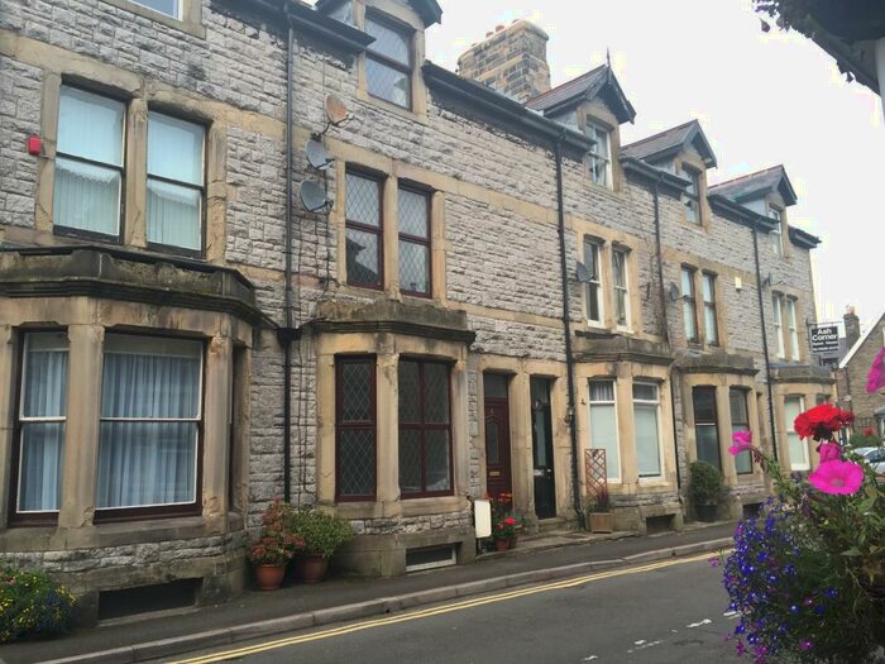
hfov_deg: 61.7
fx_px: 741
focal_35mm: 29
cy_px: 332
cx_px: 442
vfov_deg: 48.2
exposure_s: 1/347
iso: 32
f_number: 2.2
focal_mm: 4.15
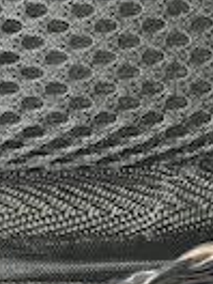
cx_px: 187
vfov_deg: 9.0
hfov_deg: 6.8
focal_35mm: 218
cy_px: 269
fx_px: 1789
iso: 200
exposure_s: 1/50
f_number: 1.78
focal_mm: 6.76
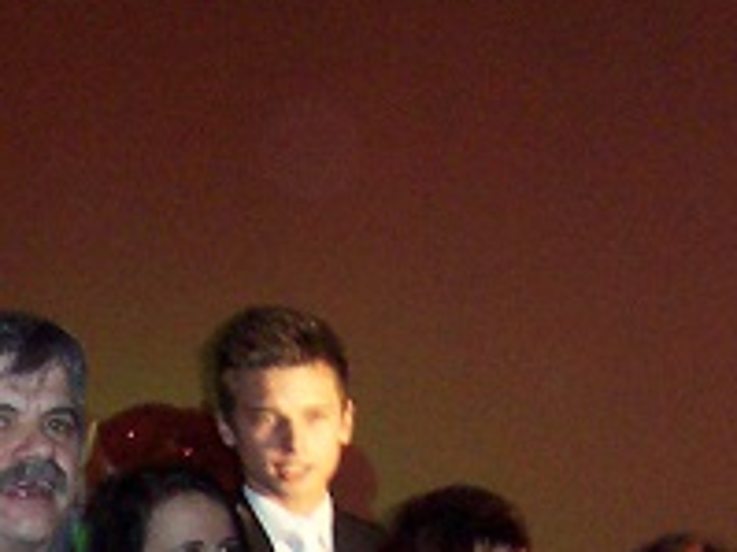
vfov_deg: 11.6
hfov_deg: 15.8
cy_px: 769
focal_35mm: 123
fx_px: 2617
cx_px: 48
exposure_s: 1/30
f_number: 2.8
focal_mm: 5.6
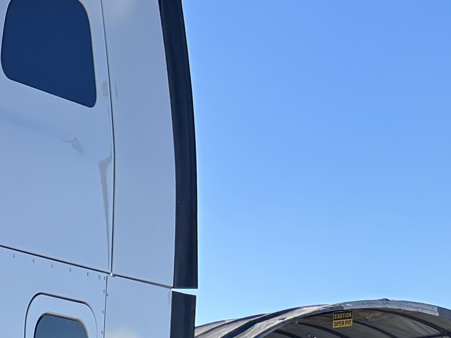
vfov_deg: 12.0
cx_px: -541
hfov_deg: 13.6
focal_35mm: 116
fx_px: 1511
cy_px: 558
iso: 50
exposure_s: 1/3106
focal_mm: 5.96
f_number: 1.6
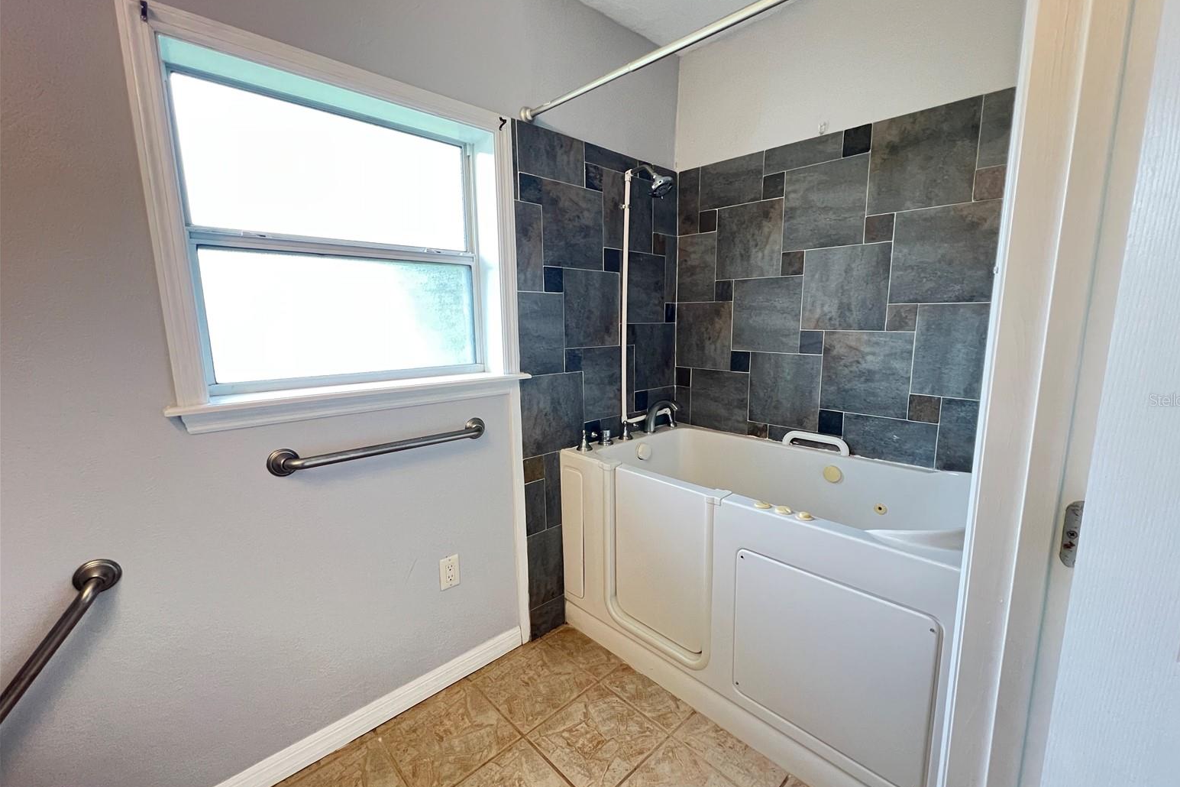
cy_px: 400
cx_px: 610
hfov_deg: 104.2
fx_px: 459
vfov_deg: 81.2
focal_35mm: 14
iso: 400
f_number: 1.8
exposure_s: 1/60
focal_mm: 1.57
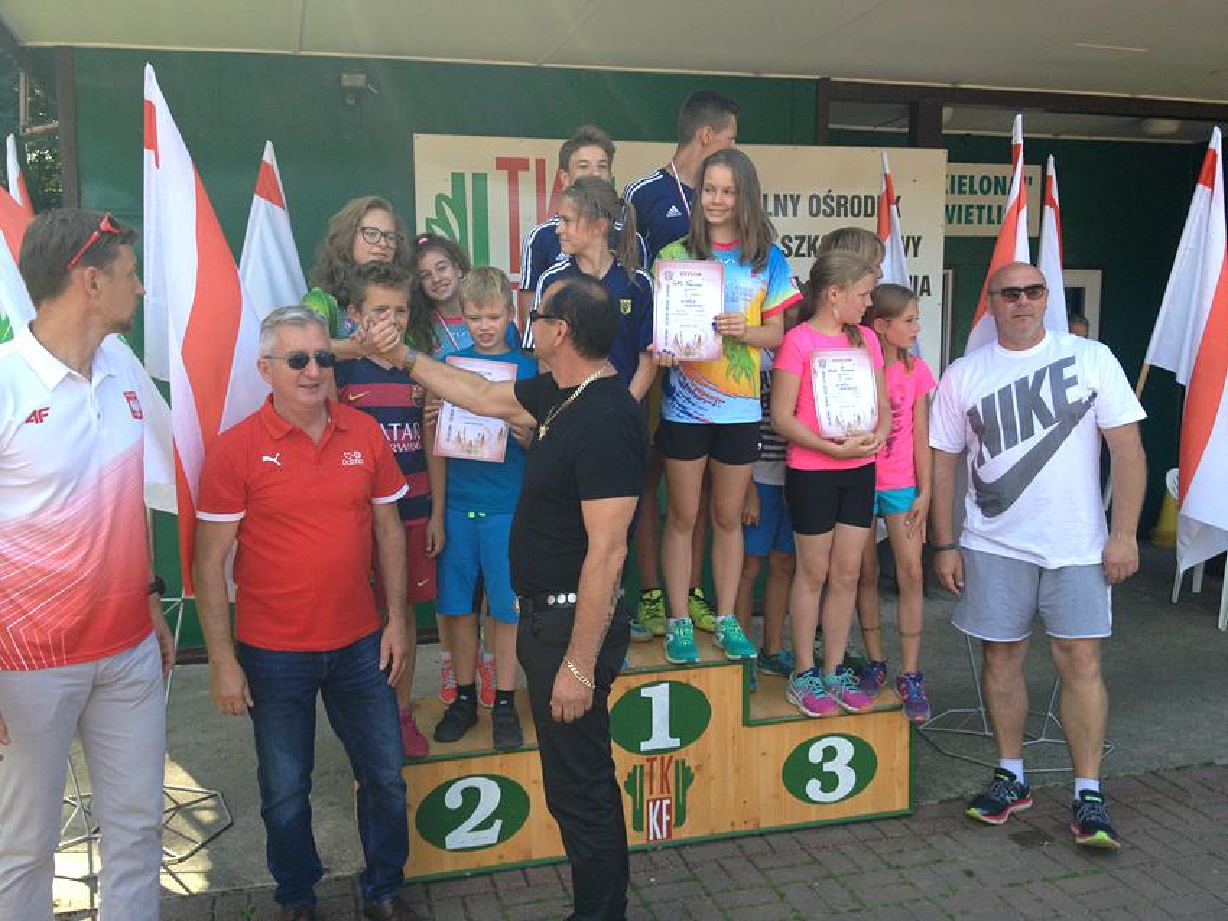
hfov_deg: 52.6
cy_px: 460
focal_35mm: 35
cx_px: 614
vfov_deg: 40.7
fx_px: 1242
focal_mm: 4.28
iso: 50
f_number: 2.4
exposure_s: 1/317
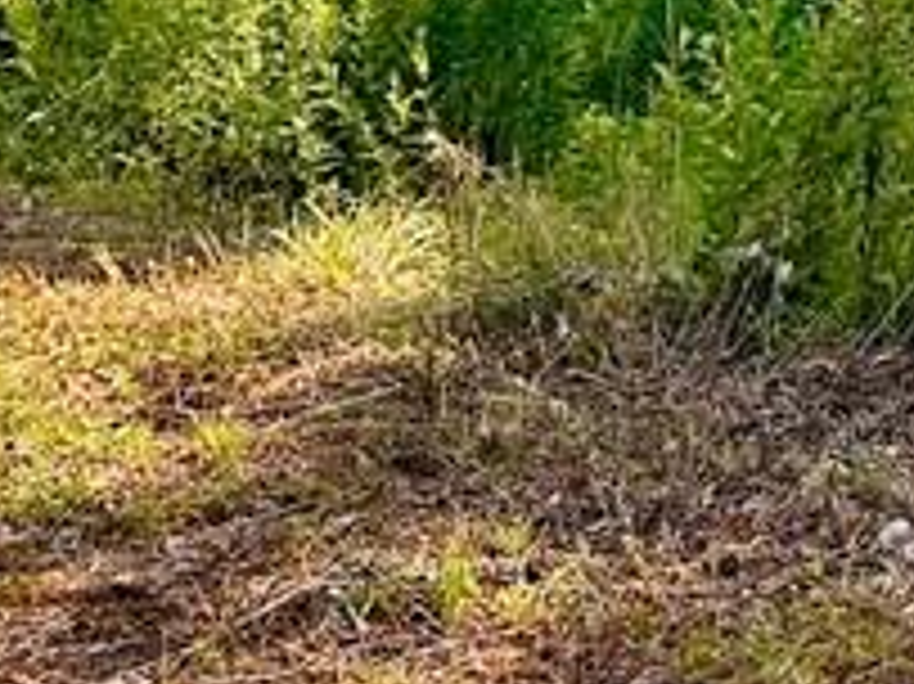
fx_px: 3193
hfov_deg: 14.4
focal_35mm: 121
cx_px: 1634
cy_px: -639
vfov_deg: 11.2
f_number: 1.78
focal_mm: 6.86
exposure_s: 1/750
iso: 80
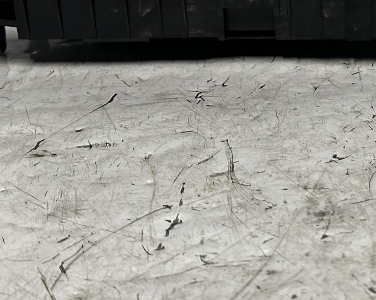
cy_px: -46
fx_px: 1357
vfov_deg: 12.4
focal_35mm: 122
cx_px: 385
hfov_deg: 15.5
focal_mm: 6.86
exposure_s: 1/50
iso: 160
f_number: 1.78
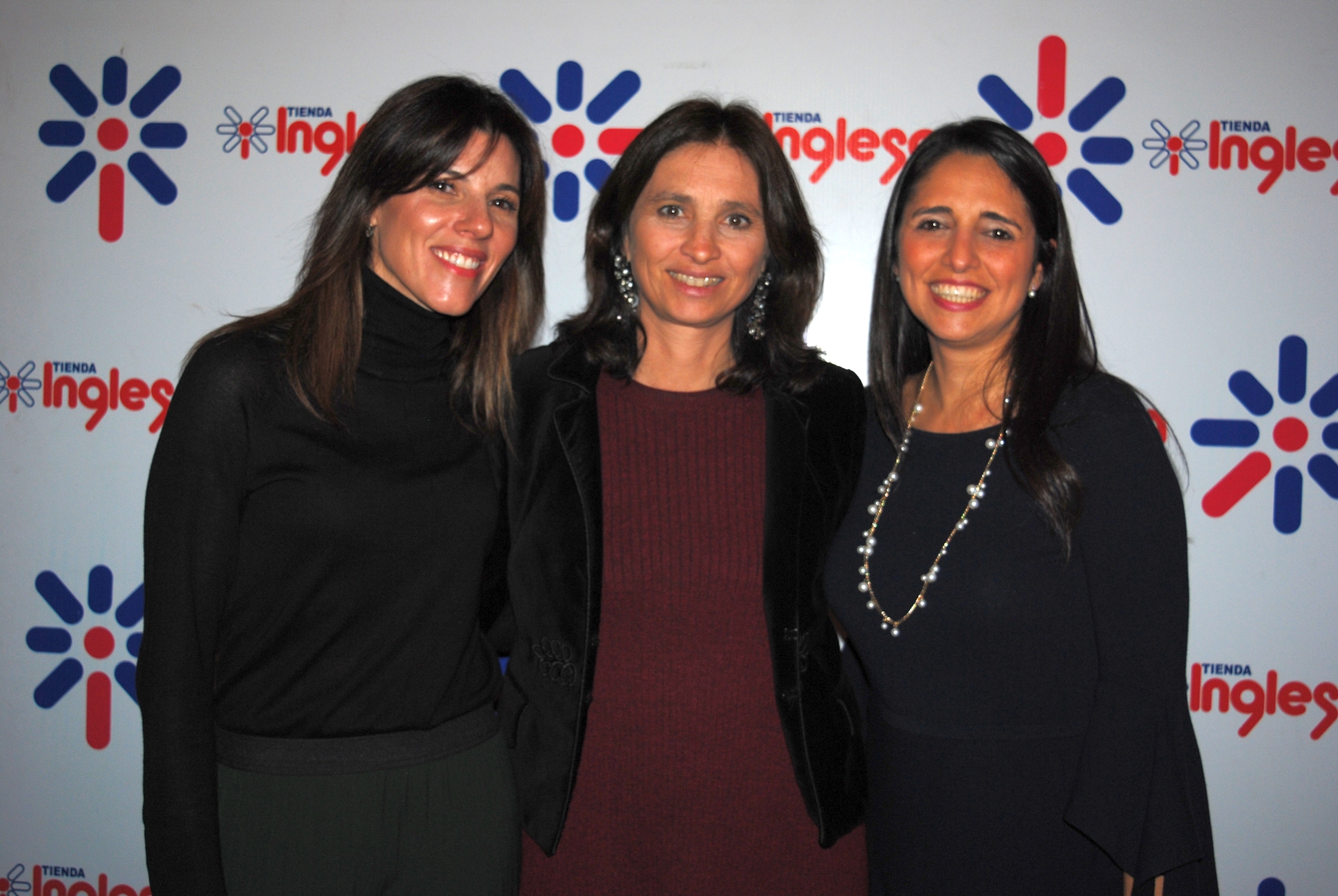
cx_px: 669
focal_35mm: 45
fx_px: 1674
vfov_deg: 29.9
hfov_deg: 43.6
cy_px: 448
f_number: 4.2
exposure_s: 1/60
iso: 200
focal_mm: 30
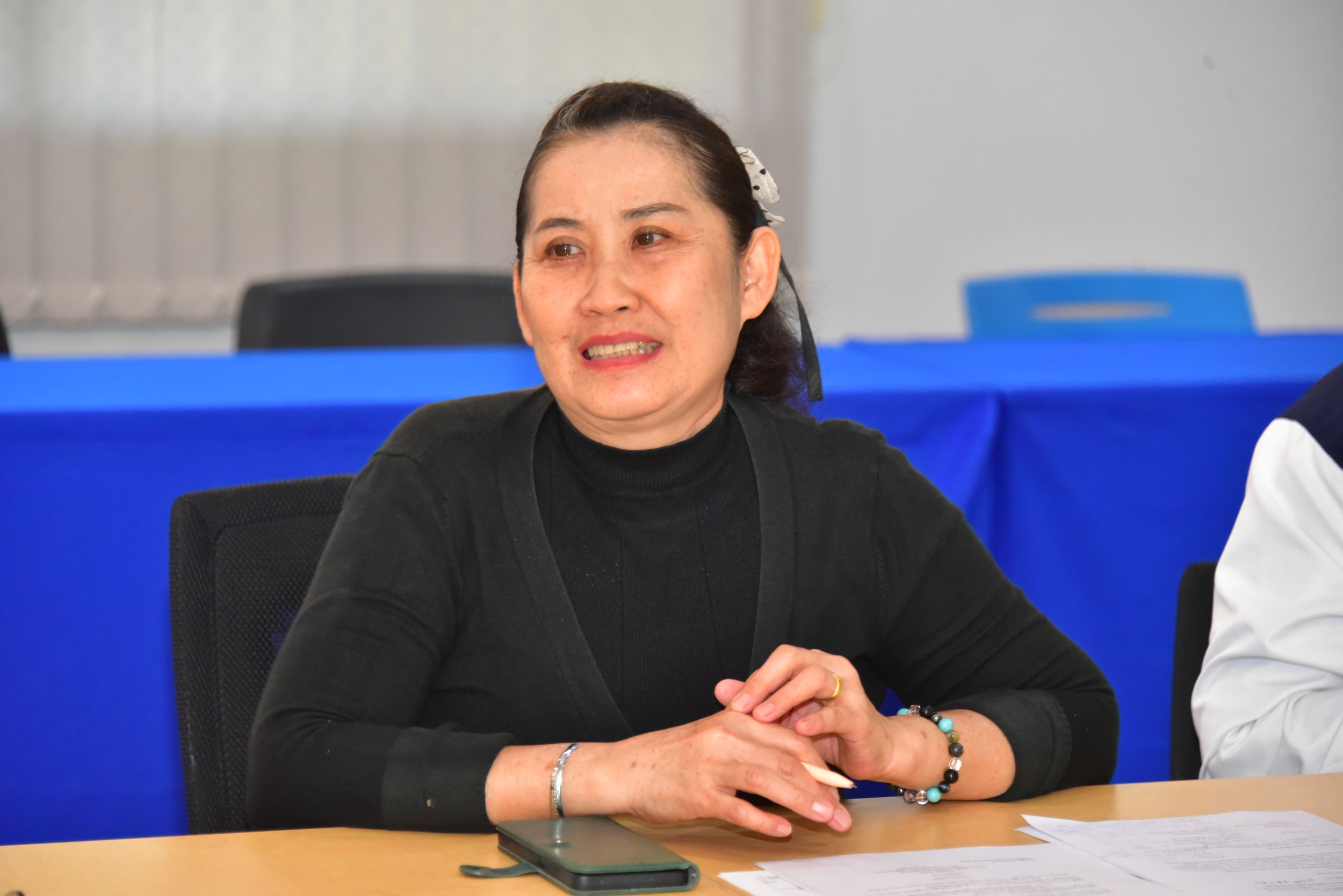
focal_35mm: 170
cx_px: 672
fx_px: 6344
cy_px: 448
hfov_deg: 12.1
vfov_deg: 8.1
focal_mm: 170
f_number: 5.6
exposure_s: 1/125
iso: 4000
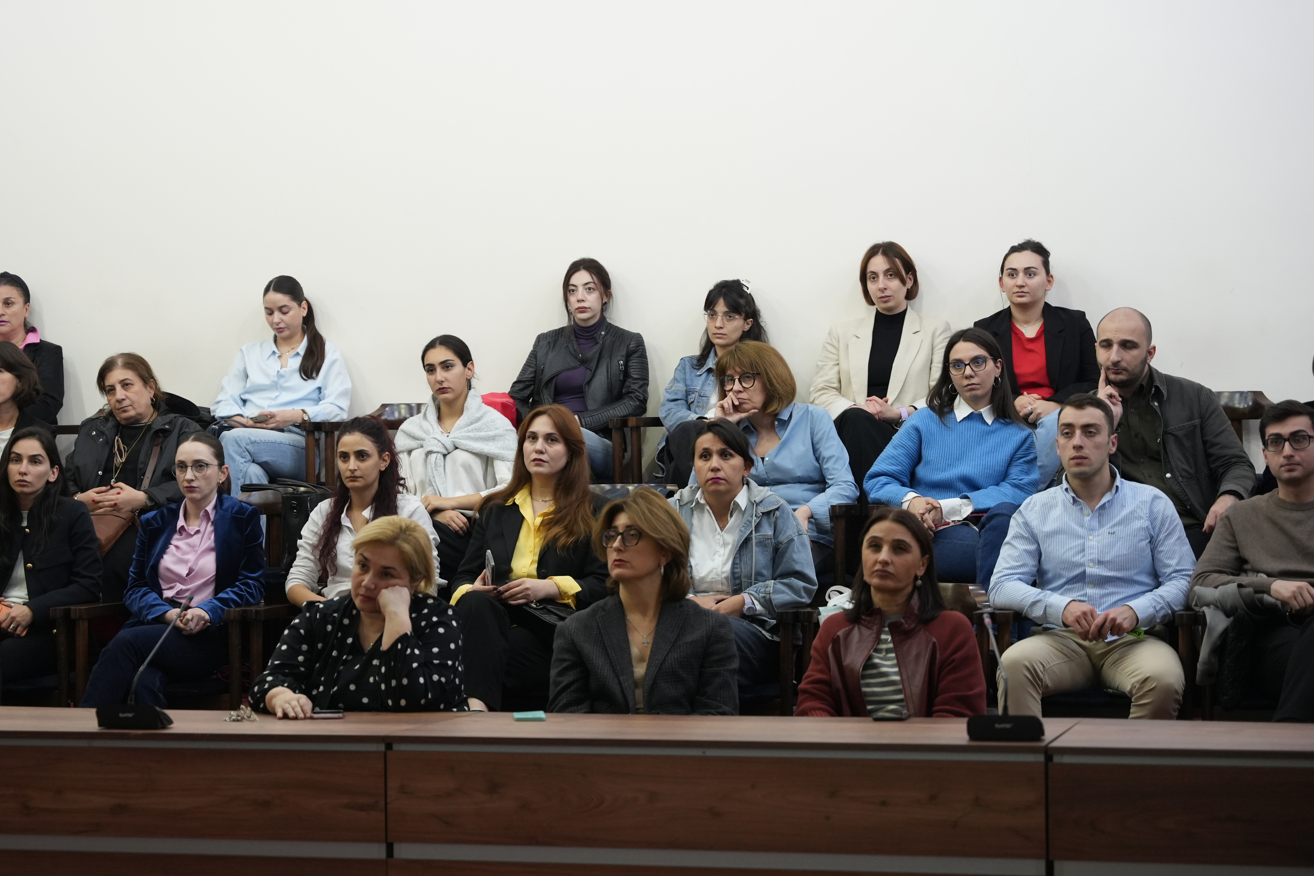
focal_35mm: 87
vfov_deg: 15.7
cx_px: 540
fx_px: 3175
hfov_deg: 23.4
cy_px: 471
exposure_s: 1/125
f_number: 2.8
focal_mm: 70
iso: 2000
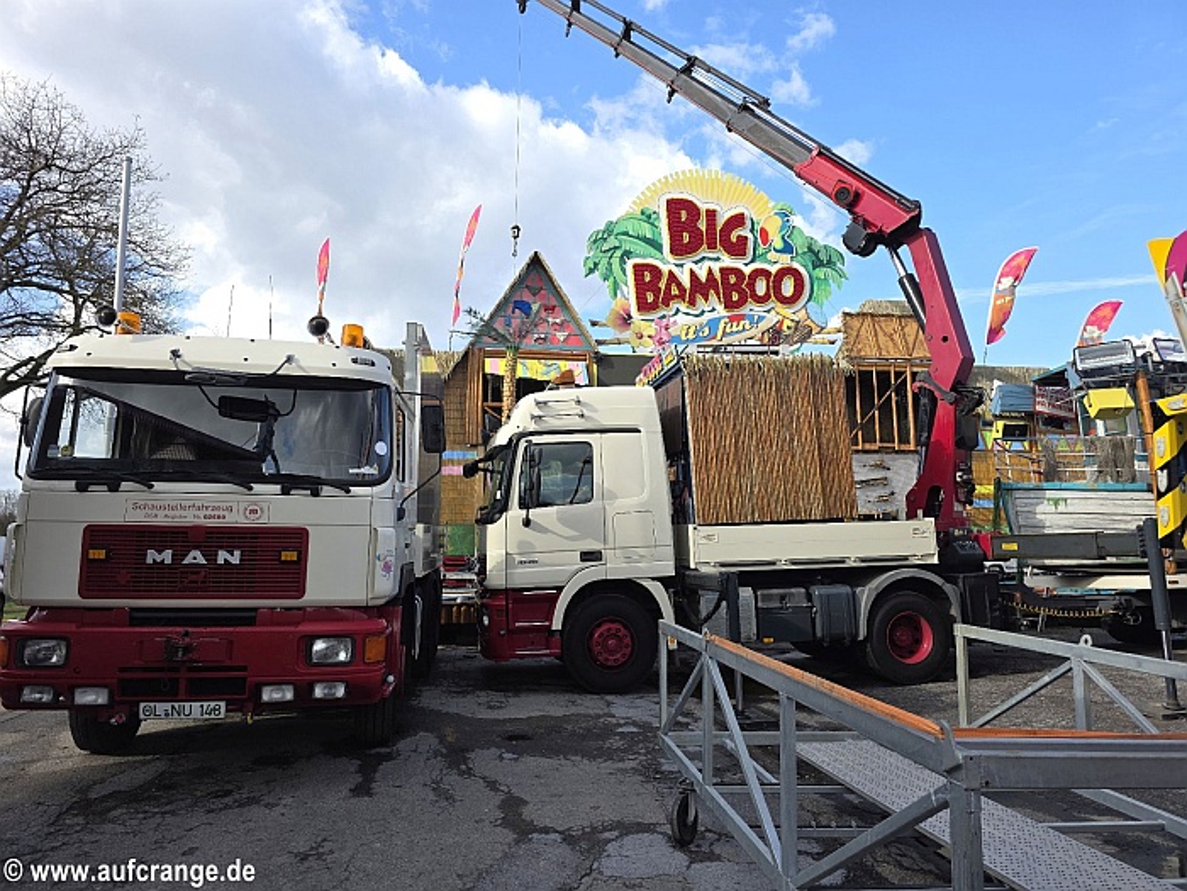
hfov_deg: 73.9
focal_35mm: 23
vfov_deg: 58.9
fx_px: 789
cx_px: 594
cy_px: 446
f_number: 1.7
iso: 80
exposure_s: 1/1700
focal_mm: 6.3
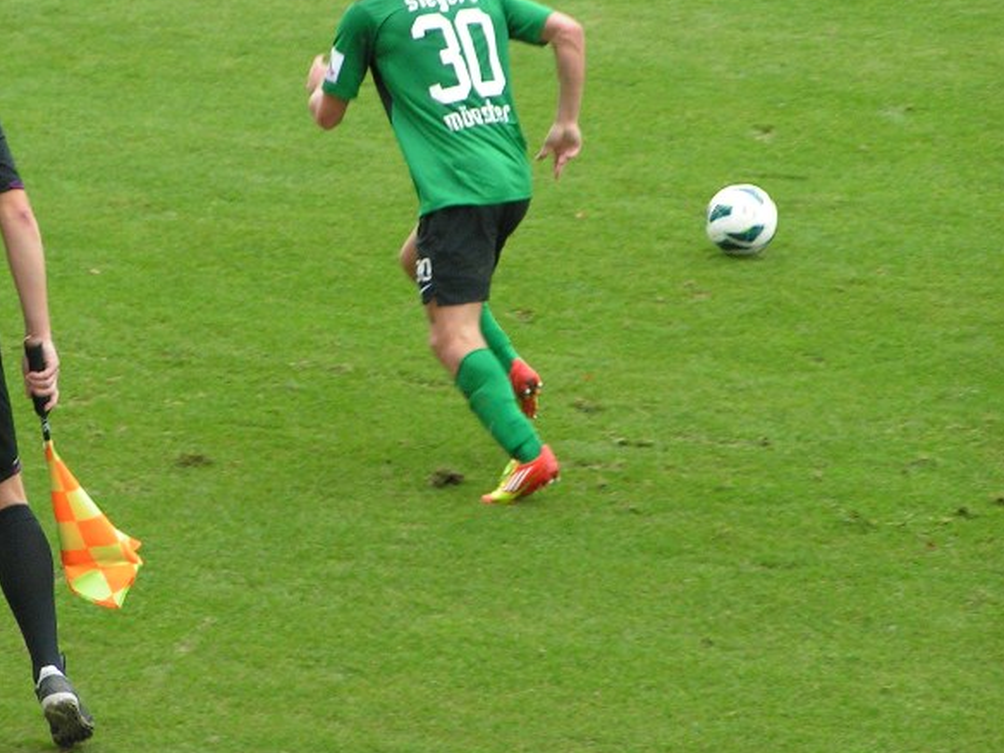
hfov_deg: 7.3
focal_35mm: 270
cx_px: 327
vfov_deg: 5.5
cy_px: 296
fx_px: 7831
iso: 160
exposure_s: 1/200
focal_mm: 30.1
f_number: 3.5
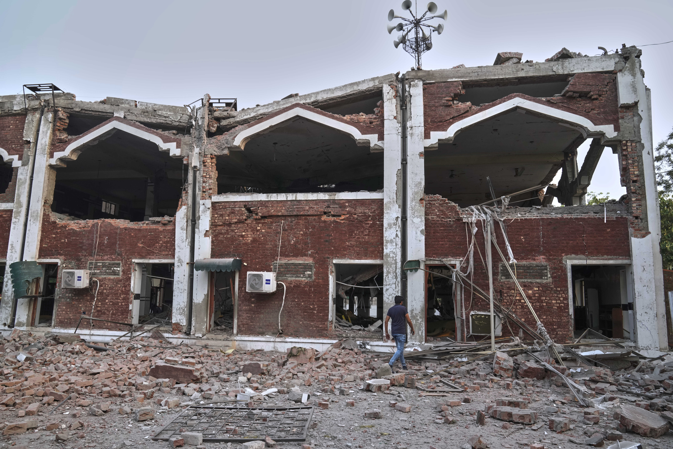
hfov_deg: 69.4
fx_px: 486
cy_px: 224
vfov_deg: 49.6
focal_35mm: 26
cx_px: 336
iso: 1000
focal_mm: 26
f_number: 10
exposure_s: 1/125
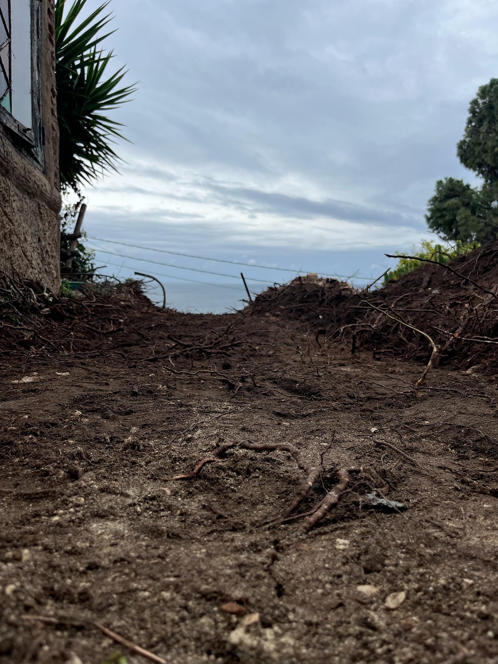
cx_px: 249
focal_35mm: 26
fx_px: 499
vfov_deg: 67.3
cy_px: 332
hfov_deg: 53.1
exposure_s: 1/1151
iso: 50
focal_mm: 5.1
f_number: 1.6
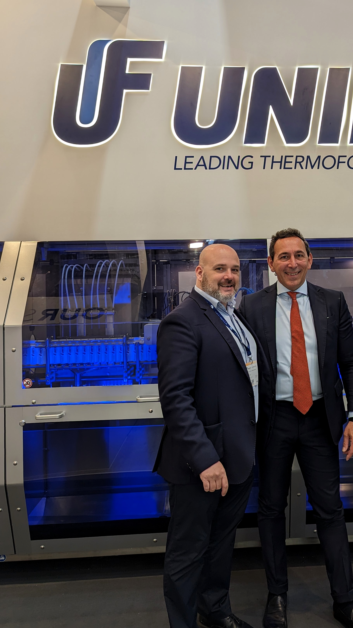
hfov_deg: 34.7
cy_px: 273
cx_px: 273
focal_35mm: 33
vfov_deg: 59.3
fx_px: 549
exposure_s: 1/100
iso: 38
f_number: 1.85
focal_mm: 6.81
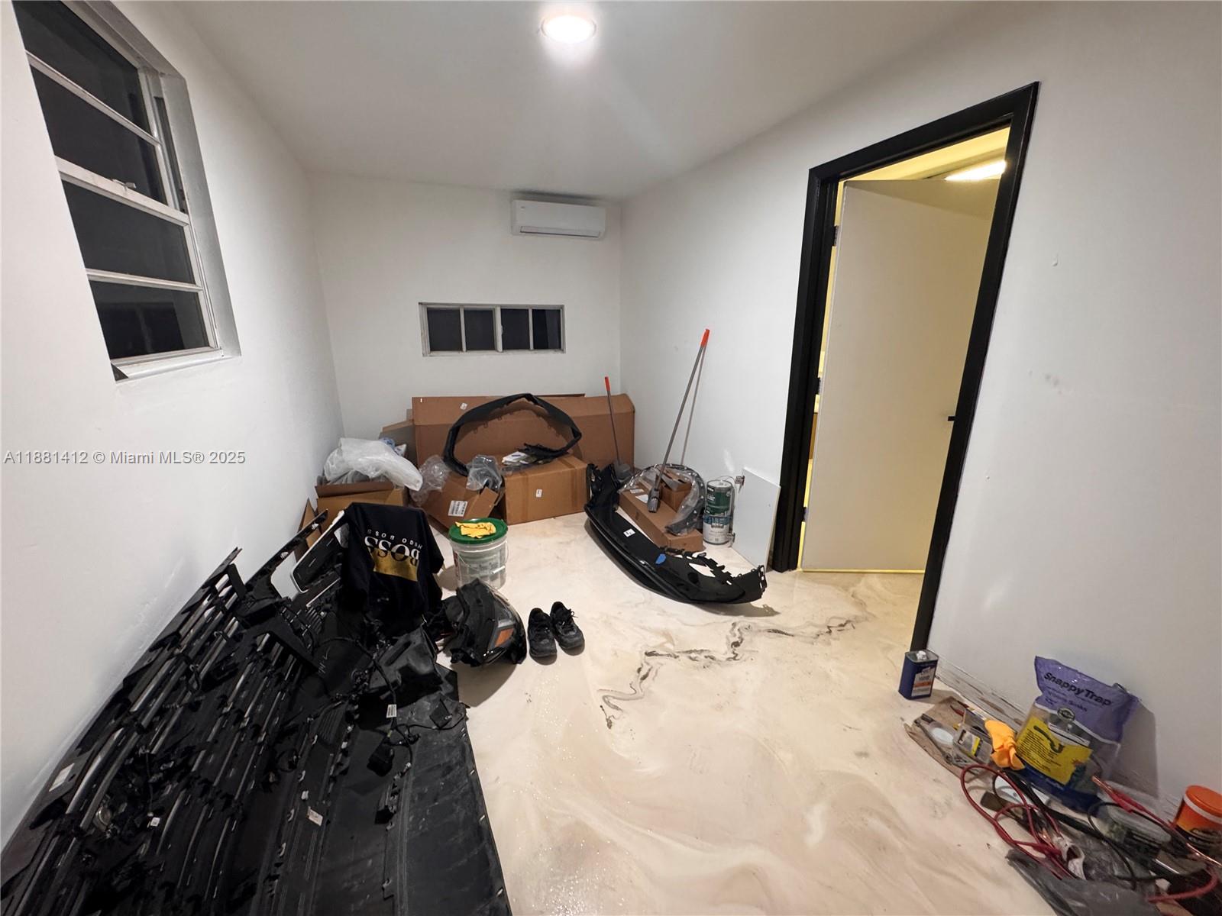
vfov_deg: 85.7
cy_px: 458
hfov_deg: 102.1
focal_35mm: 14
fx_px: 494
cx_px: 611
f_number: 2.2
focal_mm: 2.22
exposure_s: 1/60
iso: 320
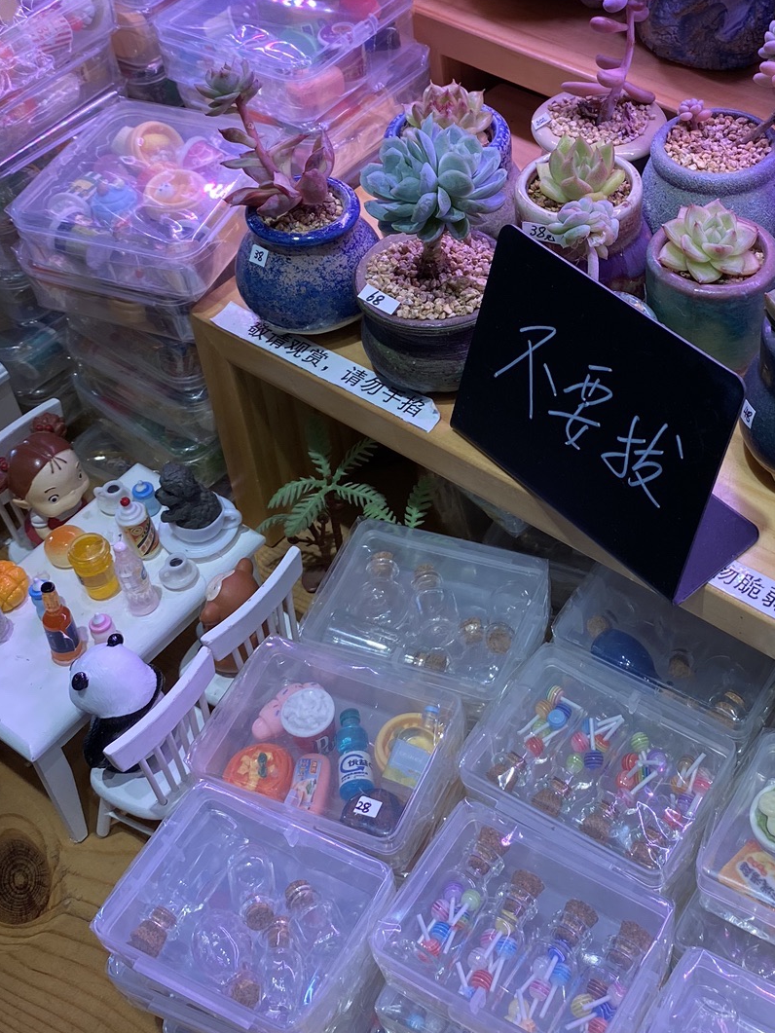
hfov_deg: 29.2
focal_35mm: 49
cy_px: 340
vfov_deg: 38.4
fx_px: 1462
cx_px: 587
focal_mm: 4.25
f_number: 1.8
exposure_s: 1/263
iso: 32
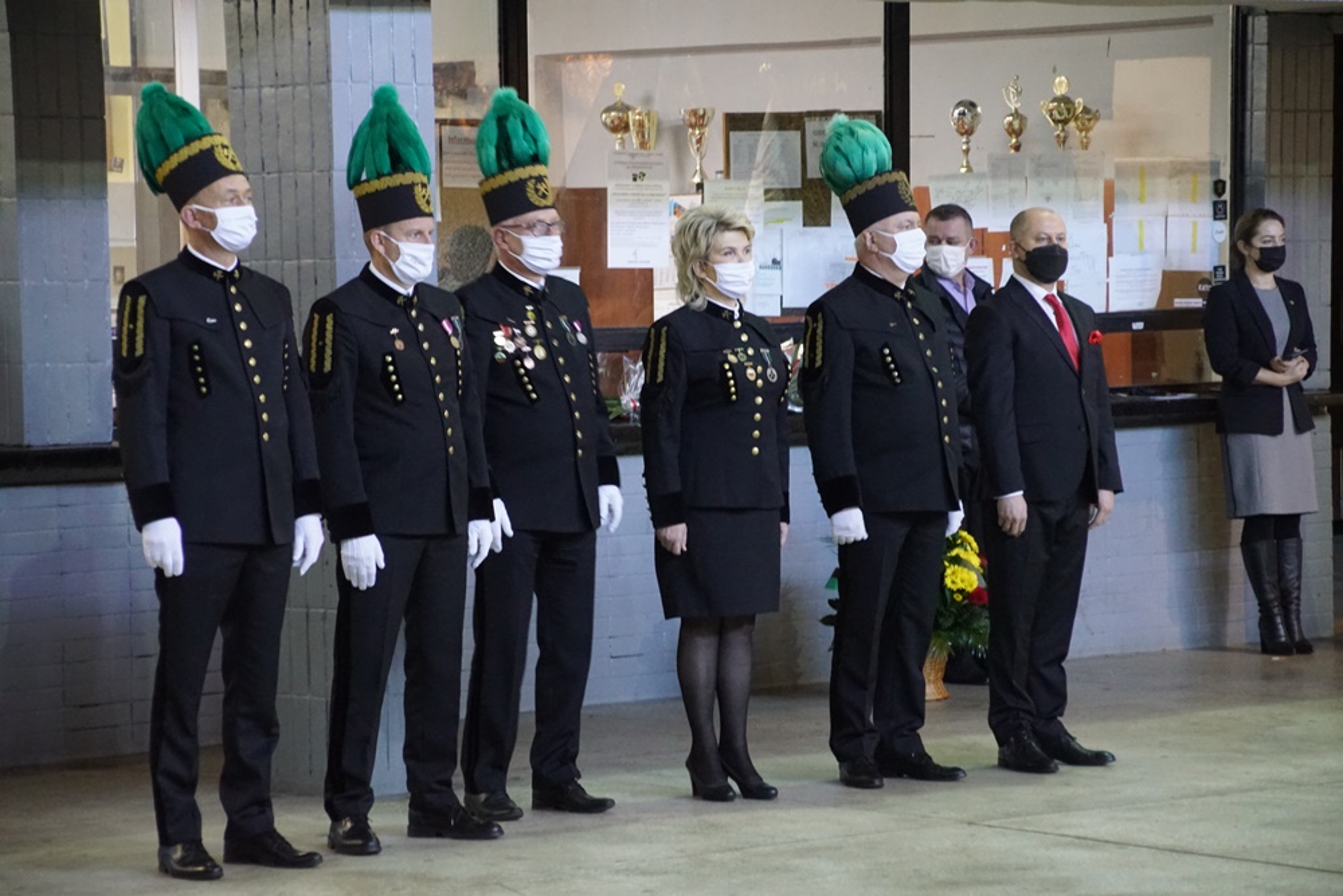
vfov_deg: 10.2
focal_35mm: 135
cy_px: 448
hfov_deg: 15.2
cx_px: 672
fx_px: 5037
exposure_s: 1/20
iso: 3200
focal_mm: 90
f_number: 5.6
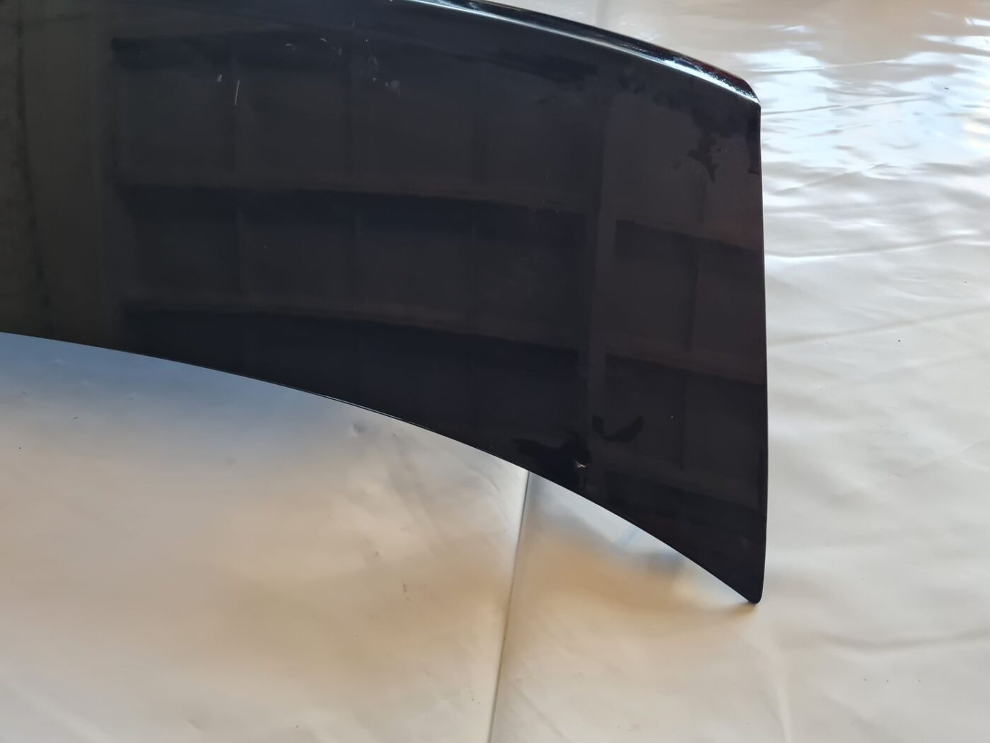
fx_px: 744
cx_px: 495
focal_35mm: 26
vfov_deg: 53.1
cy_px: 372
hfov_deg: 67.3
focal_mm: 5.4
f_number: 1.8
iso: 250
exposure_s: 1/100
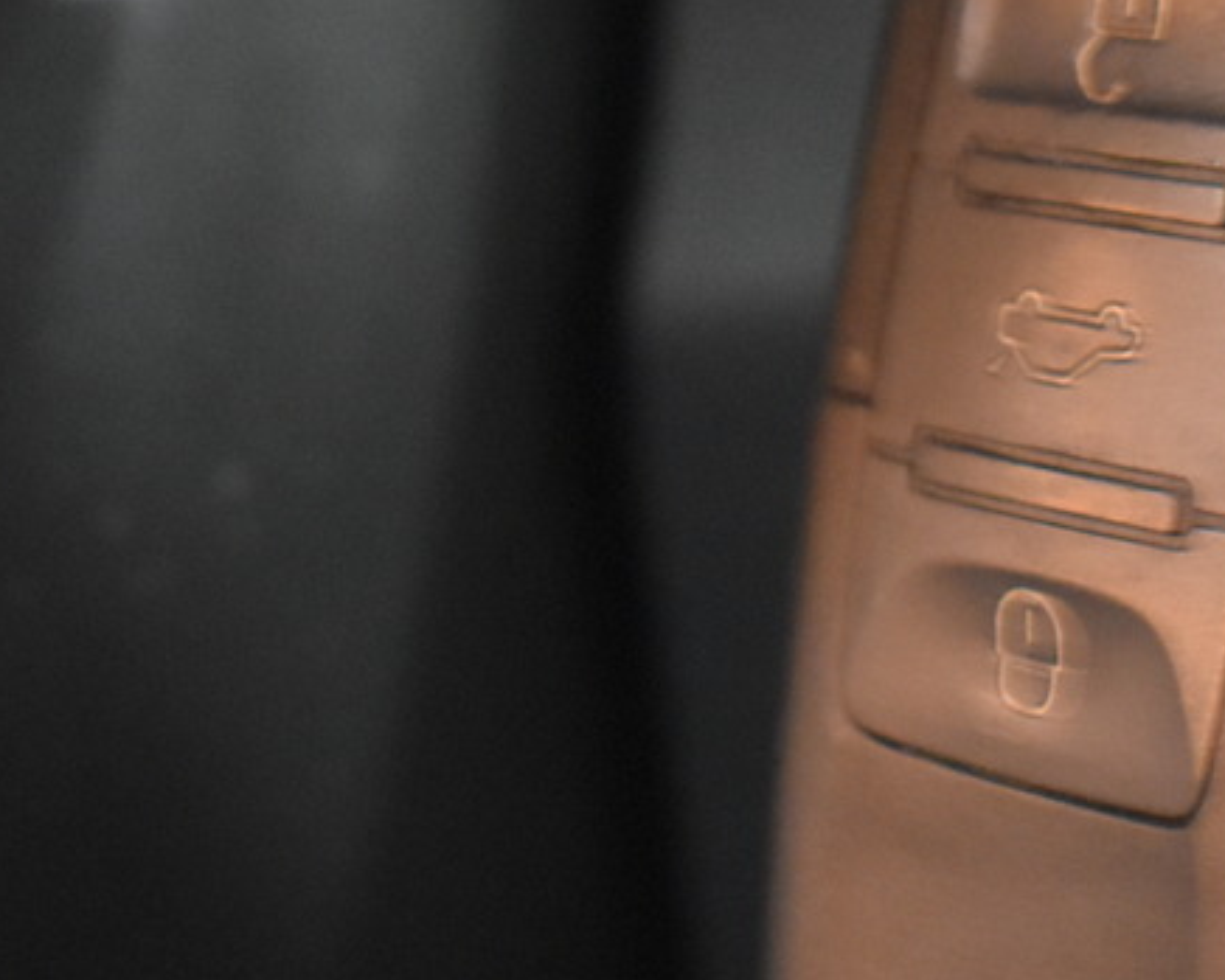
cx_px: 666
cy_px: 118
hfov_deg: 17.5
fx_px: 3980
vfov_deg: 13.9
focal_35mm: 110
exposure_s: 1/15
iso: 3200
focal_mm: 21
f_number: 3.8
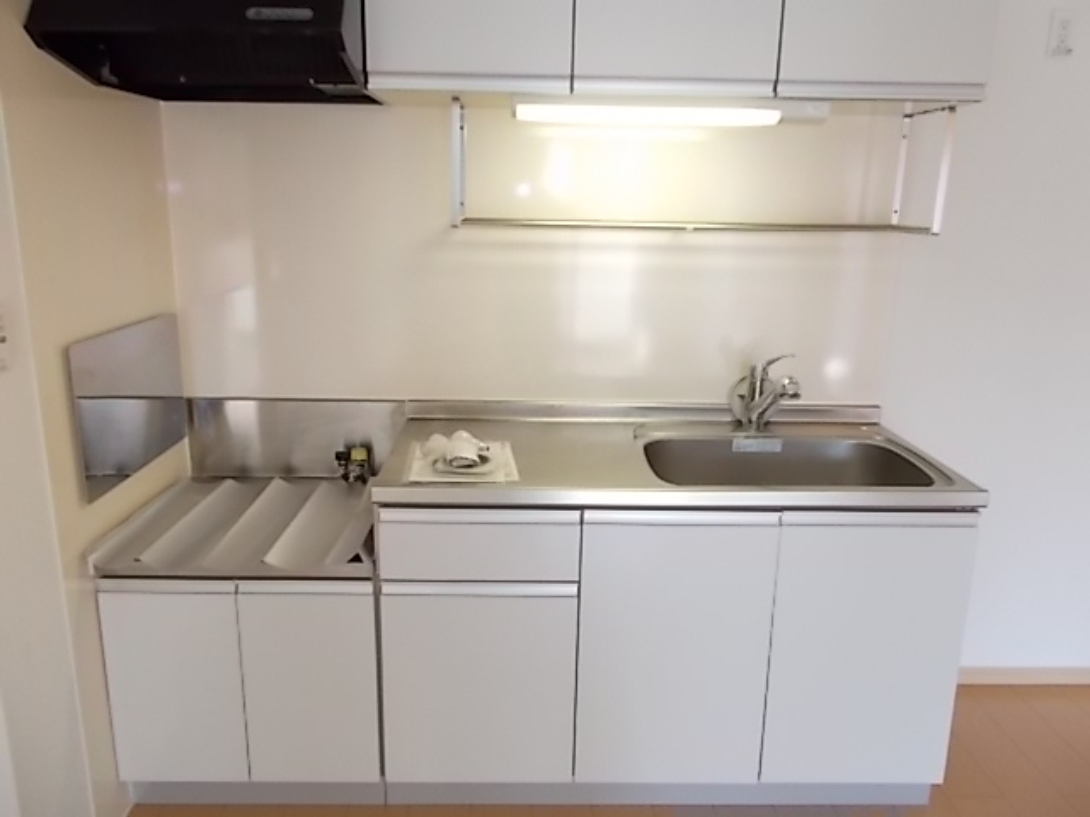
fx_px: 819
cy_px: 408
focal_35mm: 26
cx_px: 545
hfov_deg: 67.3
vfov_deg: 53.1
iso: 200
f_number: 3.2
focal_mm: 4.6
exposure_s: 1/25
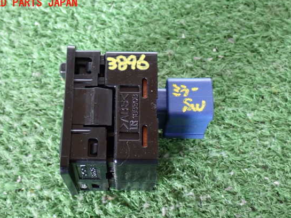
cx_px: 140
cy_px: 116
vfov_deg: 26.6
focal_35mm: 55
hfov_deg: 34.9
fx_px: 462
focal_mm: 9.01
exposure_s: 1/13
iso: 800
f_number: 3.2
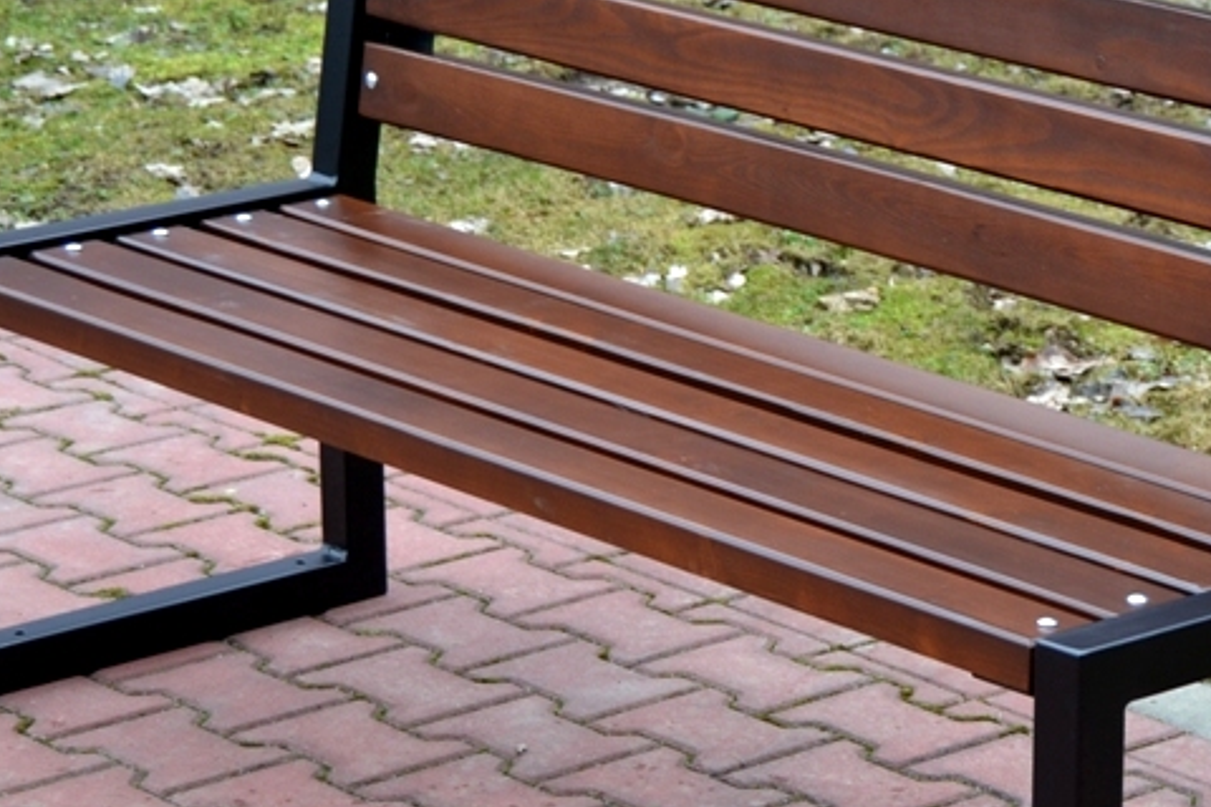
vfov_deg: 9.5
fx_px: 4846
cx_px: 969
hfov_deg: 14.2
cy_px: 465
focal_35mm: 144
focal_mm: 45
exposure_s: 1/125
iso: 160
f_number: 5.6
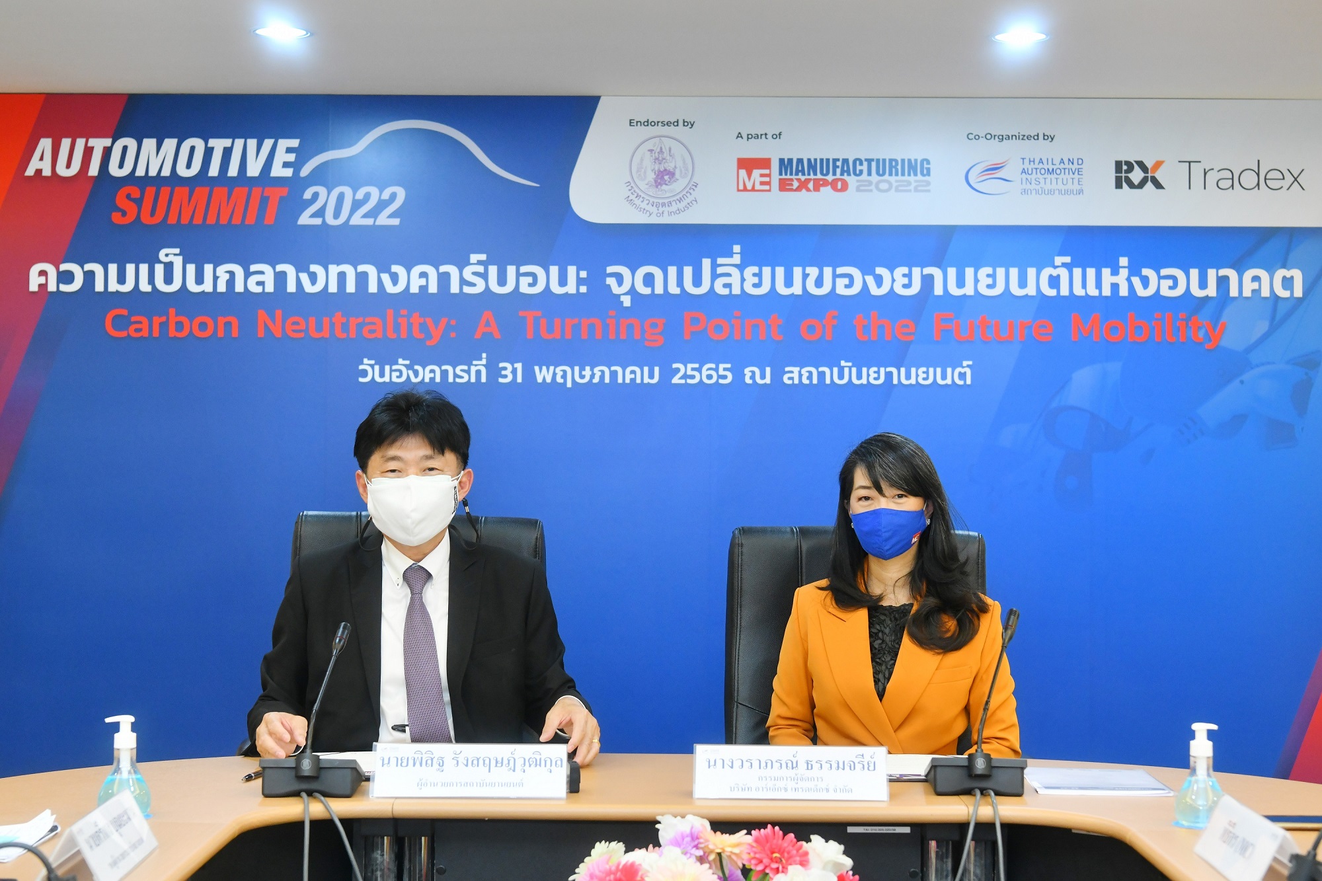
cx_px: 661
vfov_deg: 27.0
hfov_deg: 39.6
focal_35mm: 50
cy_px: 440
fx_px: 1836
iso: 2000
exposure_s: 1/100
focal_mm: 50
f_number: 5
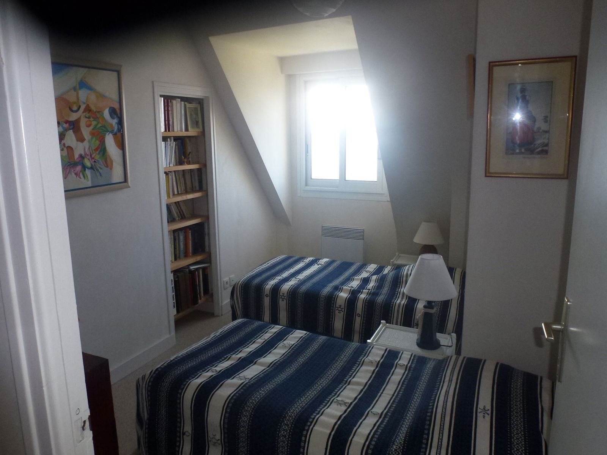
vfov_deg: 56.8
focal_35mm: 24
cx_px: 304
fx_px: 421
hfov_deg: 71.6
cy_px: 228
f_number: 3.3
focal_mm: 4.3
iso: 200
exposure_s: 1/60
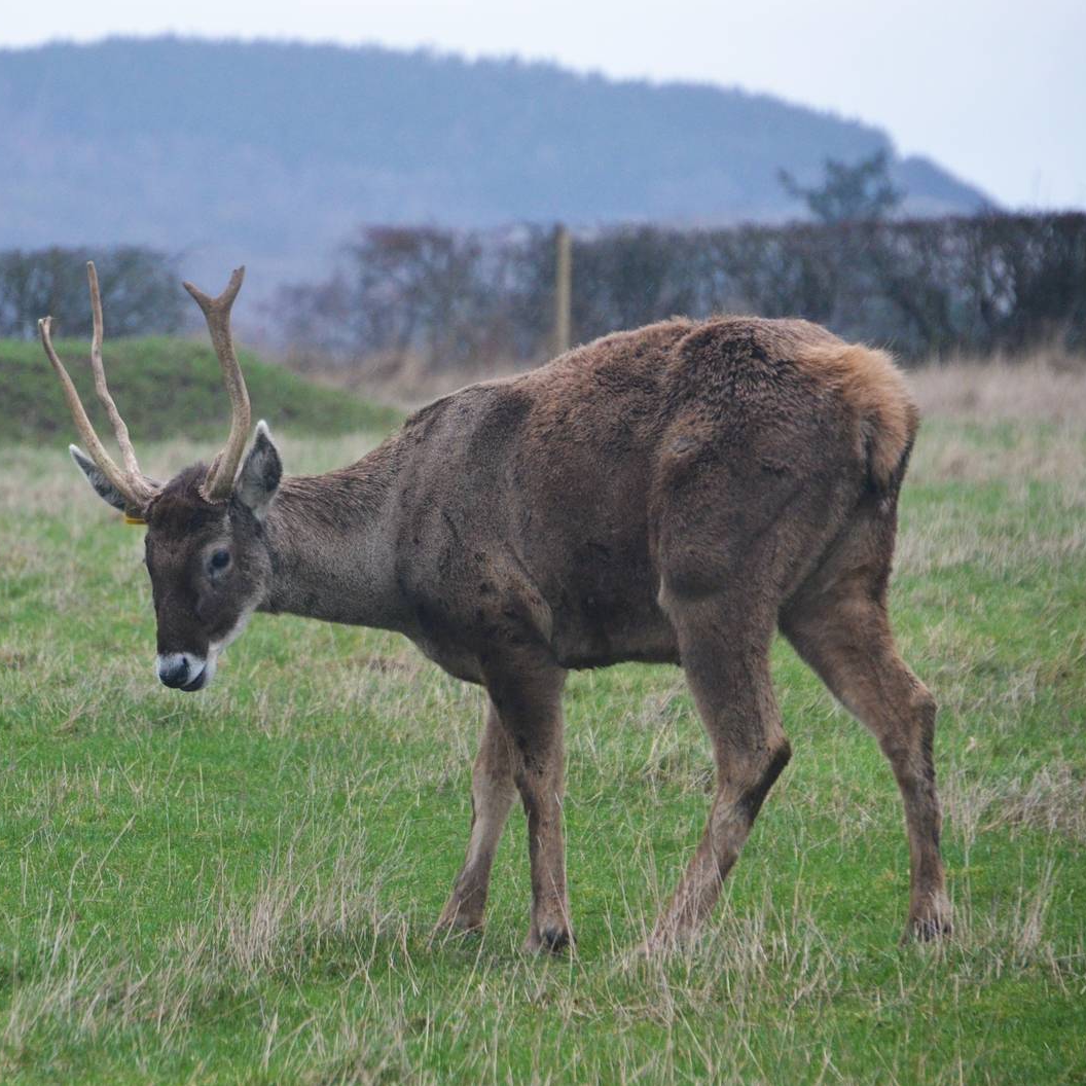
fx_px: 12659
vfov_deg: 4.9
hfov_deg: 4.9
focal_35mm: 357
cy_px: 542
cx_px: 333
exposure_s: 1/320
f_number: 6
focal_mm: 185
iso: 2500
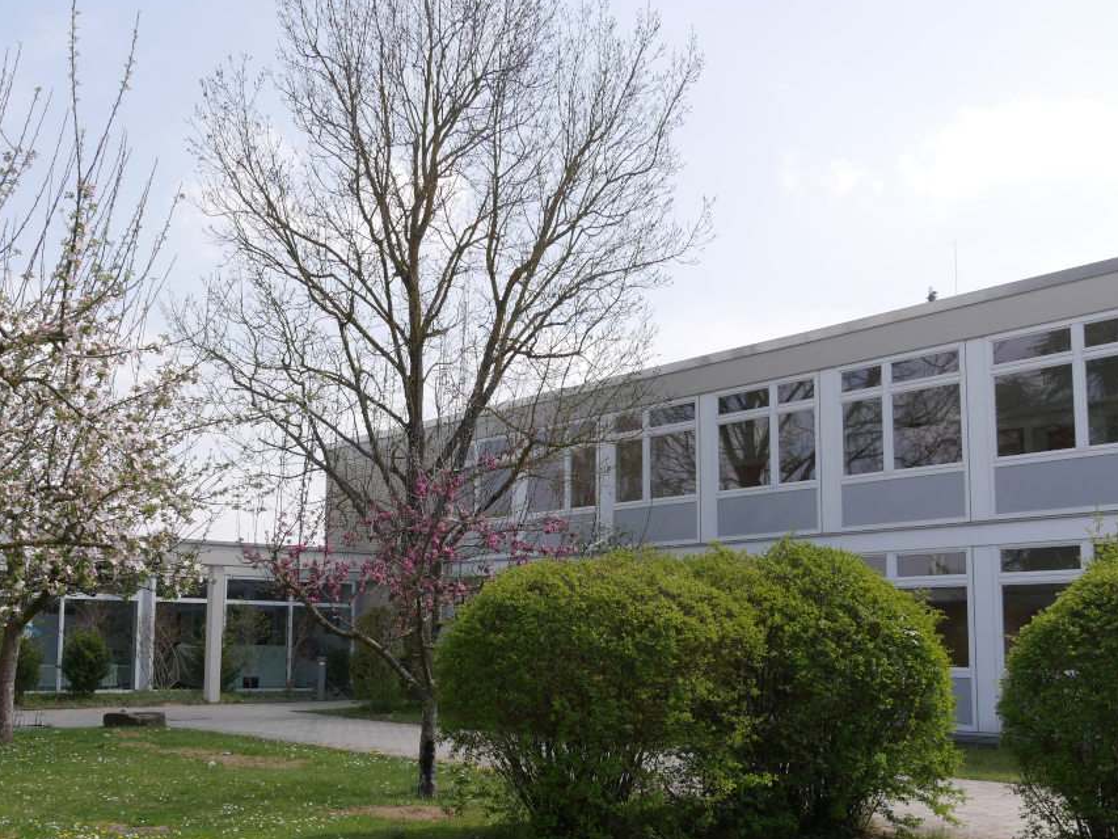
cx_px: 469
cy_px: 498
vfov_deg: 37.6
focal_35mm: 38
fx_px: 1227
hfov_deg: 48.8
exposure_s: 1/320
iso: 200
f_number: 7.1
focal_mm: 15
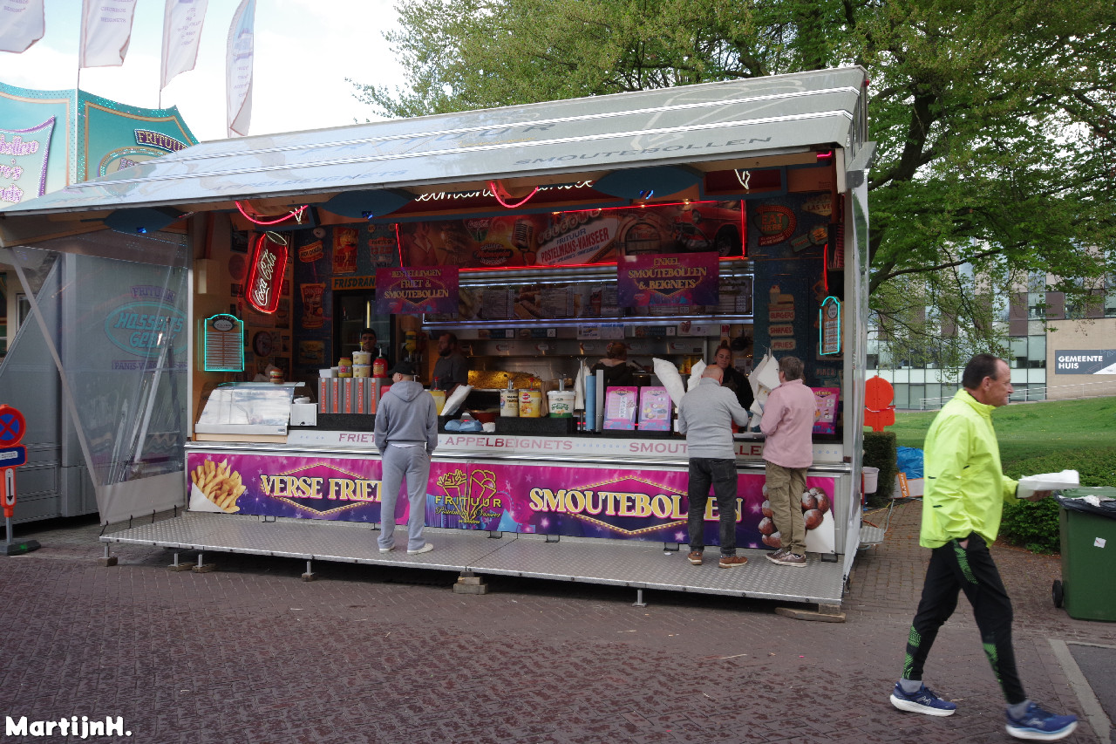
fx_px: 930
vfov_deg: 43.6
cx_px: 558
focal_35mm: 30
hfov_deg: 61.9
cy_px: 372
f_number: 8
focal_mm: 20
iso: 800
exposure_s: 1/160
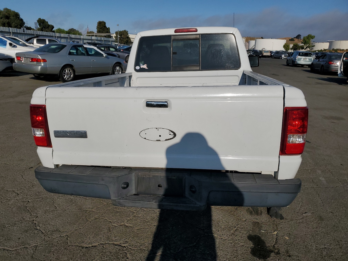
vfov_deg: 53.1
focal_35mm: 26
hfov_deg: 67.3
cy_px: 130
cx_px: 174
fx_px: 261
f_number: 1.5
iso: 53
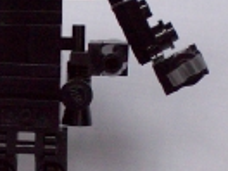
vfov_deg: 5.6
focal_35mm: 264
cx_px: 10
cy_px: 104
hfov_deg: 7.5
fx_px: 1739
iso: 160
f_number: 4.3
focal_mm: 14.3
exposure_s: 1/28.4
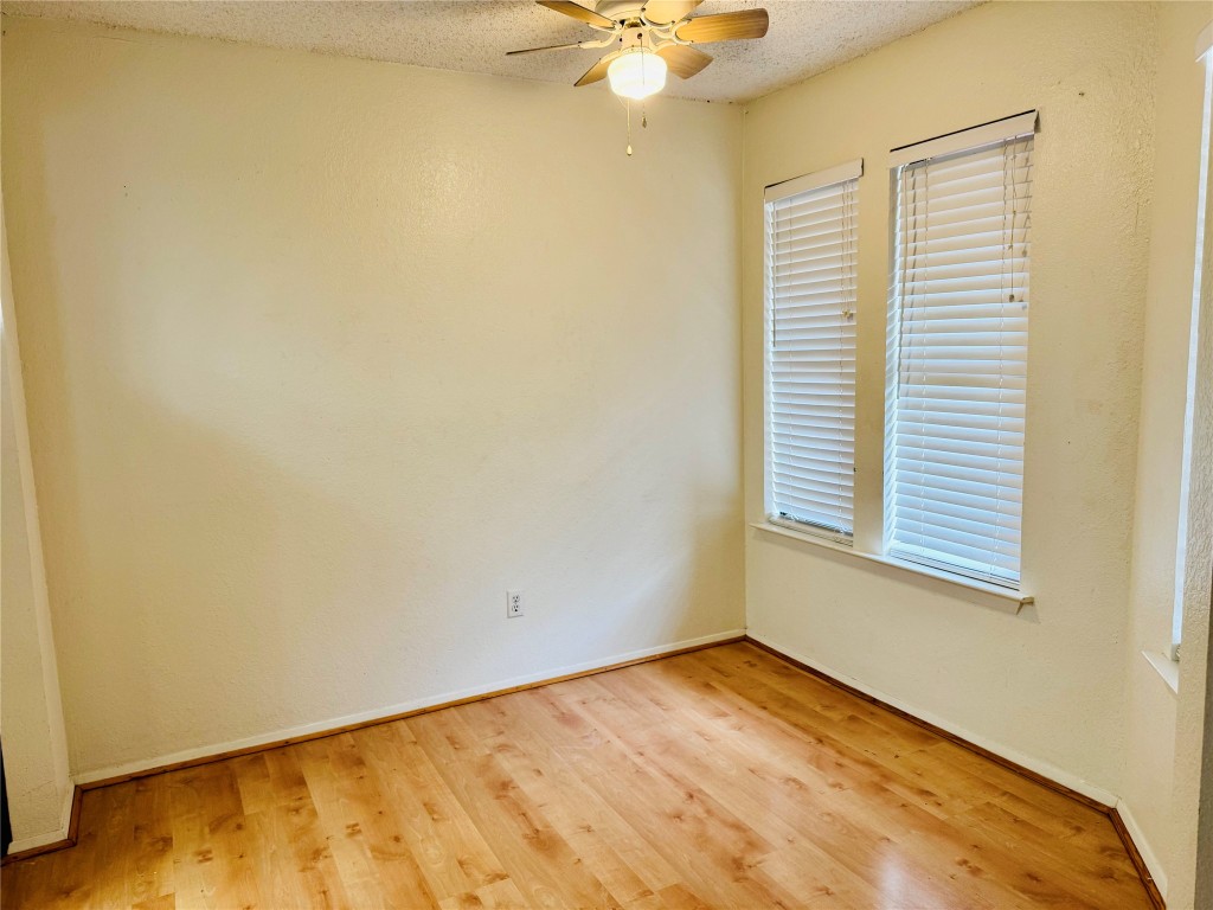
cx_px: 606
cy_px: 455
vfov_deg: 56.8
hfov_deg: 71.6
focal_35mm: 24
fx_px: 841
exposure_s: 1/60
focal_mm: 6.76
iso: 125
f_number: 1.78
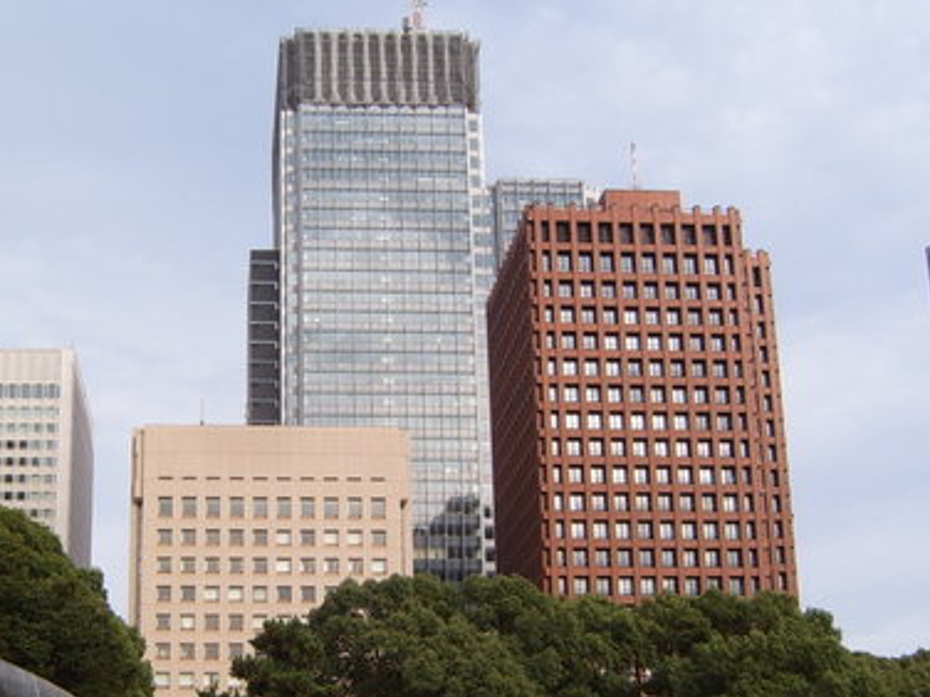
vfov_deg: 23.2
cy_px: 457
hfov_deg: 30.5
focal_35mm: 63
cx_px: 299
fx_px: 1693
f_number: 6
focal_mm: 6.2
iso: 63
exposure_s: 1/90
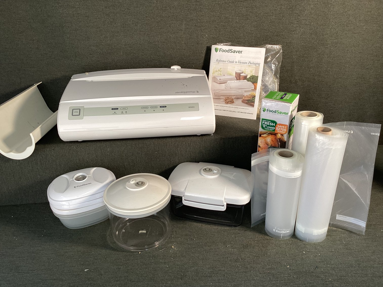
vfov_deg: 45.4
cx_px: 192
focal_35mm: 31
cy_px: 144
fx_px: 343
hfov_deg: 58.3
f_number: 2.4
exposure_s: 1/60
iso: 80
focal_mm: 3.3
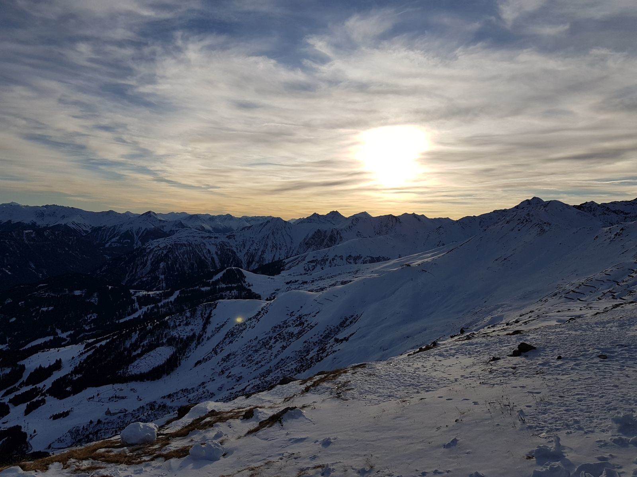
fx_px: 478
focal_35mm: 26
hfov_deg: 67.3
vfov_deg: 53.1
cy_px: 238
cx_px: 318
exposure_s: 1/7200
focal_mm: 4.2
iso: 50
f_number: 1.7
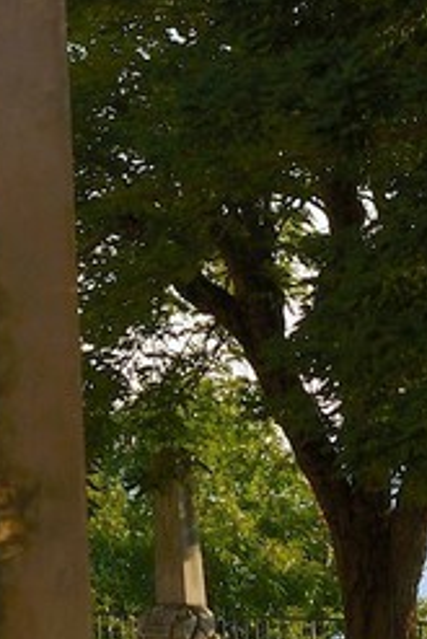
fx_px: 4370
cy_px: -1175
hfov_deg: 5.4
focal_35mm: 246
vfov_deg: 7.5
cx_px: -565
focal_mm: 38
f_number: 10
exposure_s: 1/200
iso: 200
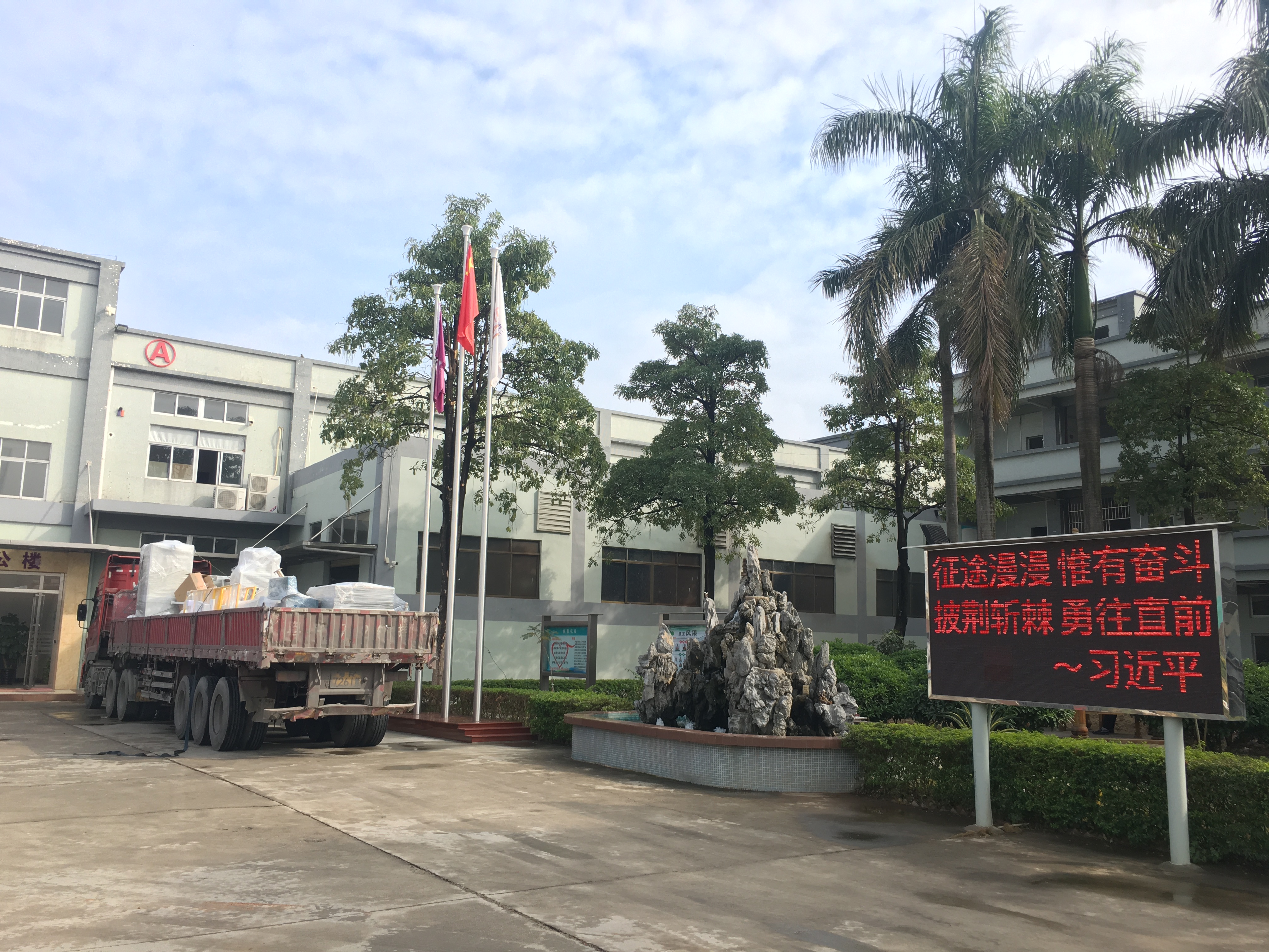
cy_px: 476
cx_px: 634
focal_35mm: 29
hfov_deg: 61.7
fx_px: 1063
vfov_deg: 48.2
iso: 25
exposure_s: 1/364
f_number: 2.2
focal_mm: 4.15
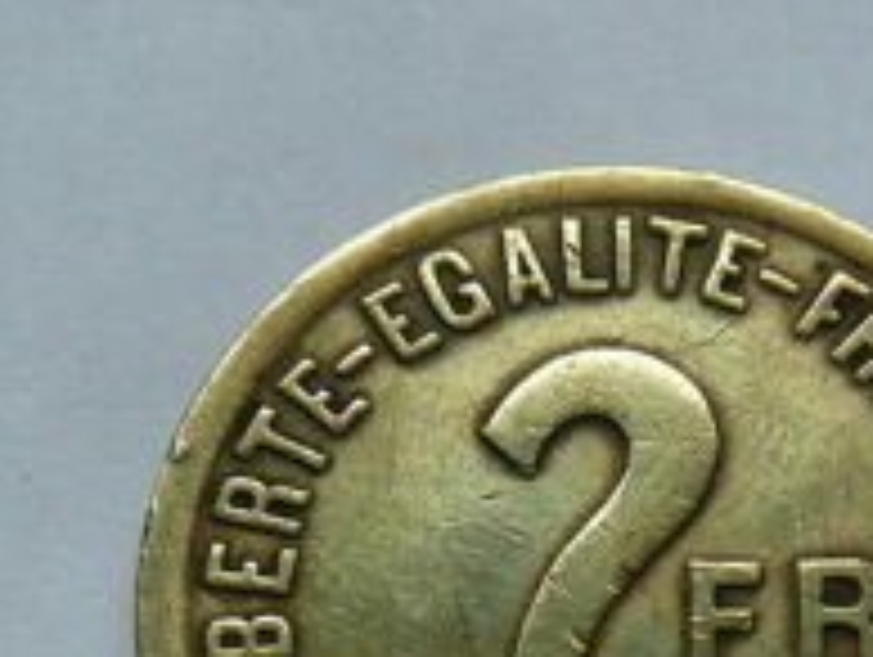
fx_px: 2374
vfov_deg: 15.5
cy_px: 657
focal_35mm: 94
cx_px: 644
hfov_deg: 20.7
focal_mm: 5.2
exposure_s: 1/100
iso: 100
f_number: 3.5
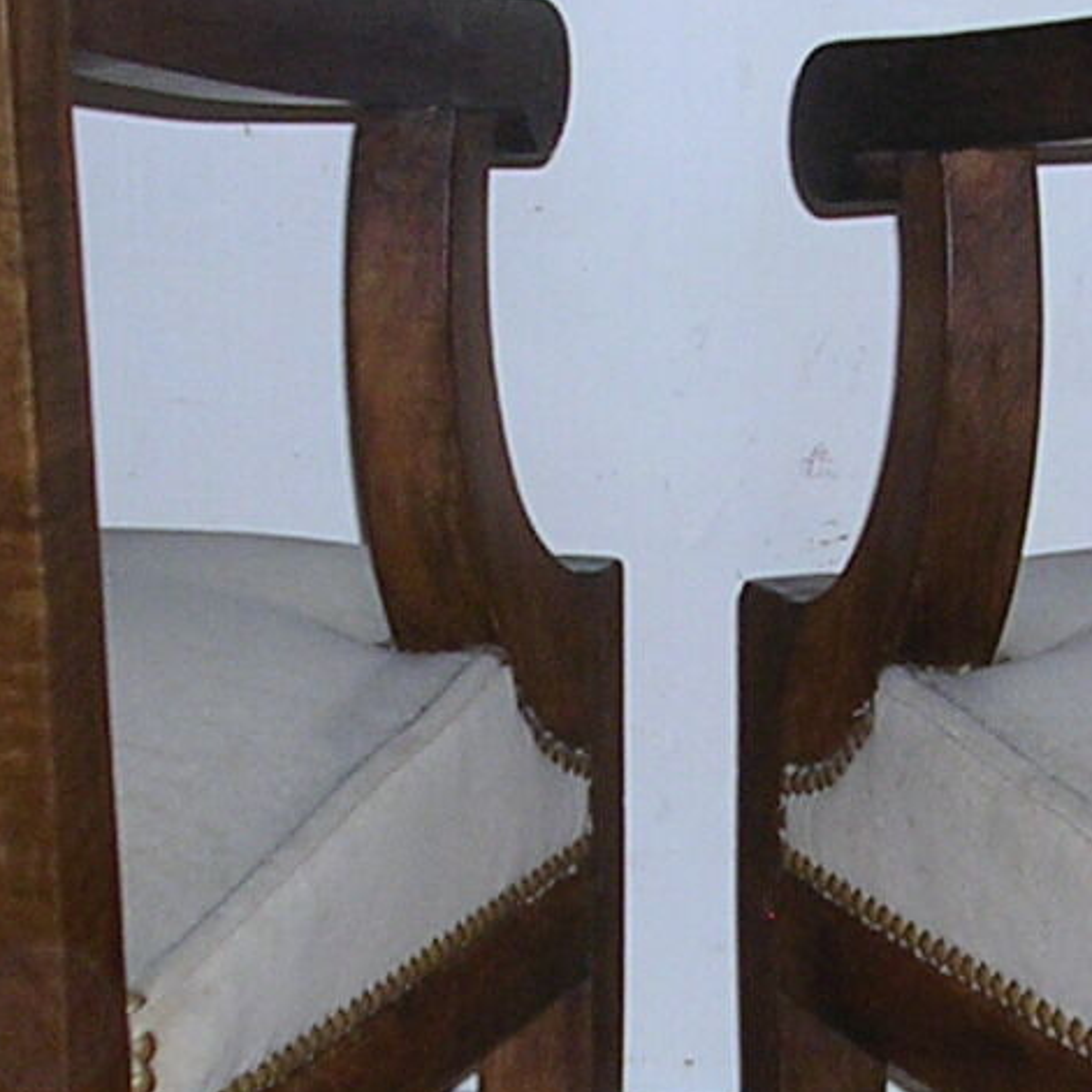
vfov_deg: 11.9
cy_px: 735
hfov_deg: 11.9
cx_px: 758
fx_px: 5211
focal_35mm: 146
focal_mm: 5.8
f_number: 2.8
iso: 50
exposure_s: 1/60.1
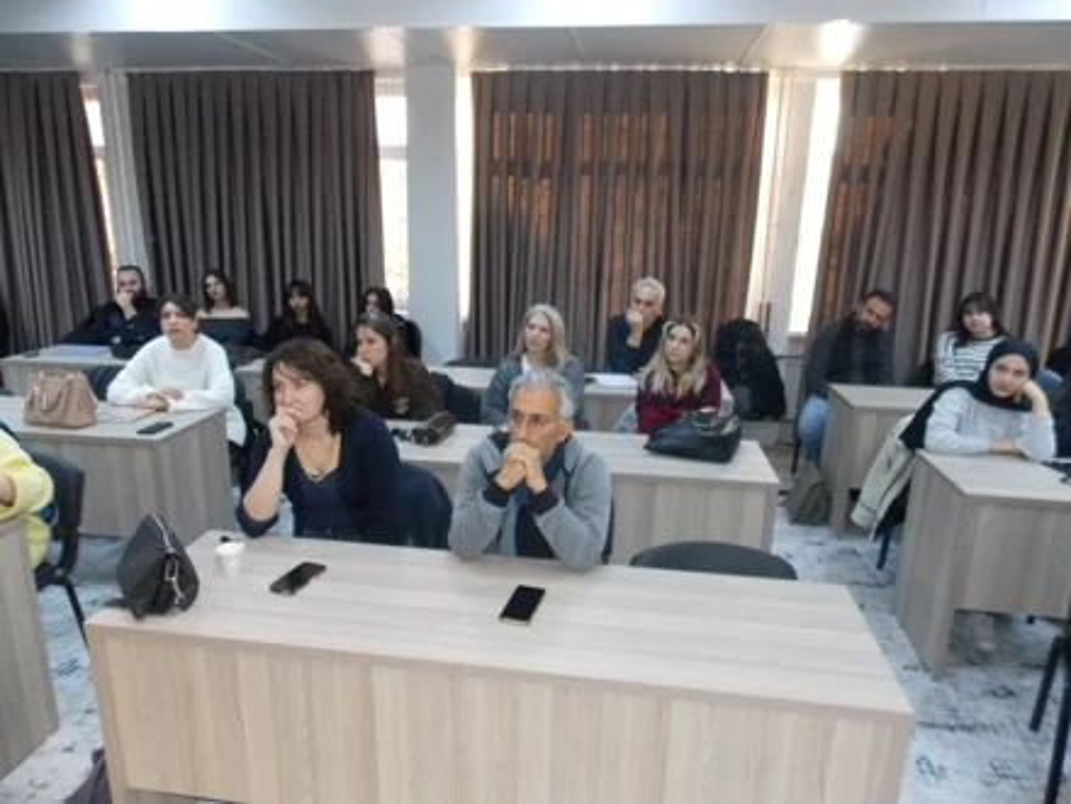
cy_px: 402
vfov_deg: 58.9
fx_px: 712
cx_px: 536
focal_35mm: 23
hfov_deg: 73.9
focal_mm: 4
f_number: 3.1
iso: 320
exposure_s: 1/30
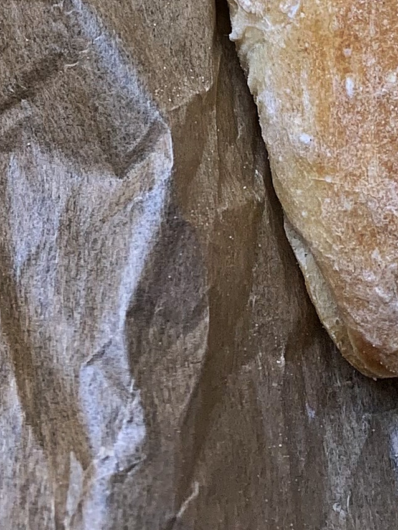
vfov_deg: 14.1
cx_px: 58
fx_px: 1886
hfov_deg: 12.0
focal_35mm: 123
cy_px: -430
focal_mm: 4.25
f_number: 1.8
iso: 64
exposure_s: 1/100
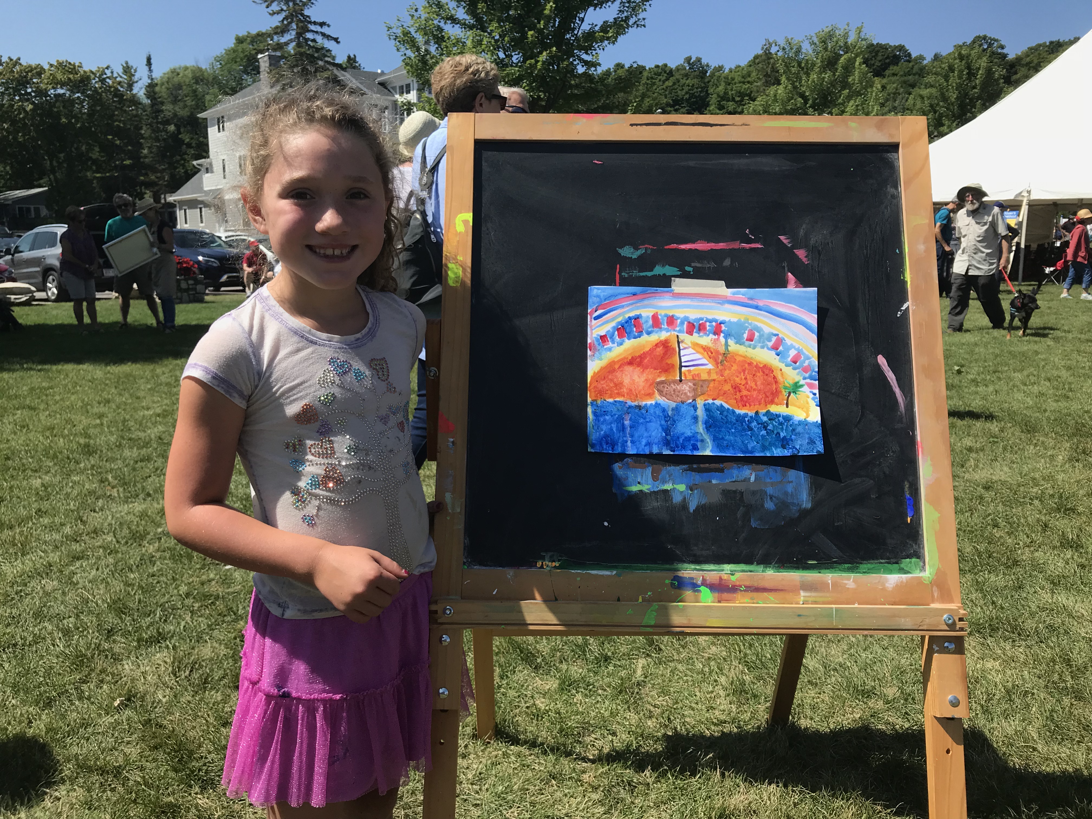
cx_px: 546
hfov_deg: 63.4
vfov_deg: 49.7
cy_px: 410
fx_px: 883
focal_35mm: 28
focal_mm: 3.99
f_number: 1.8
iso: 20
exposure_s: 1/2128
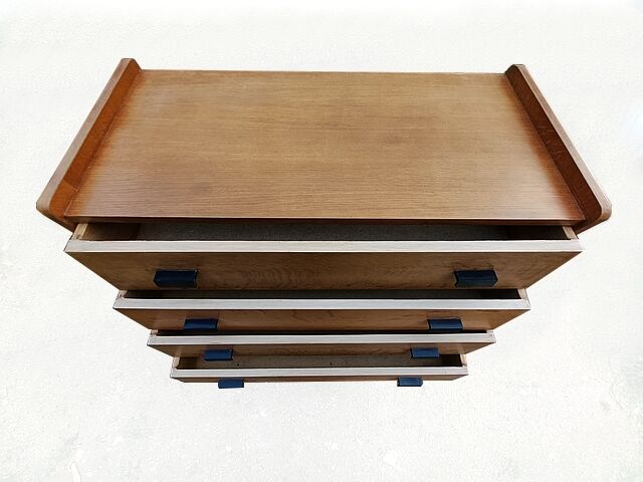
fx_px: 241
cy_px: 241
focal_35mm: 13
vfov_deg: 89.9
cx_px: 322
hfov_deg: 106.2
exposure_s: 1/100
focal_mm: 1.42
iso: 100
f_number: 2.2
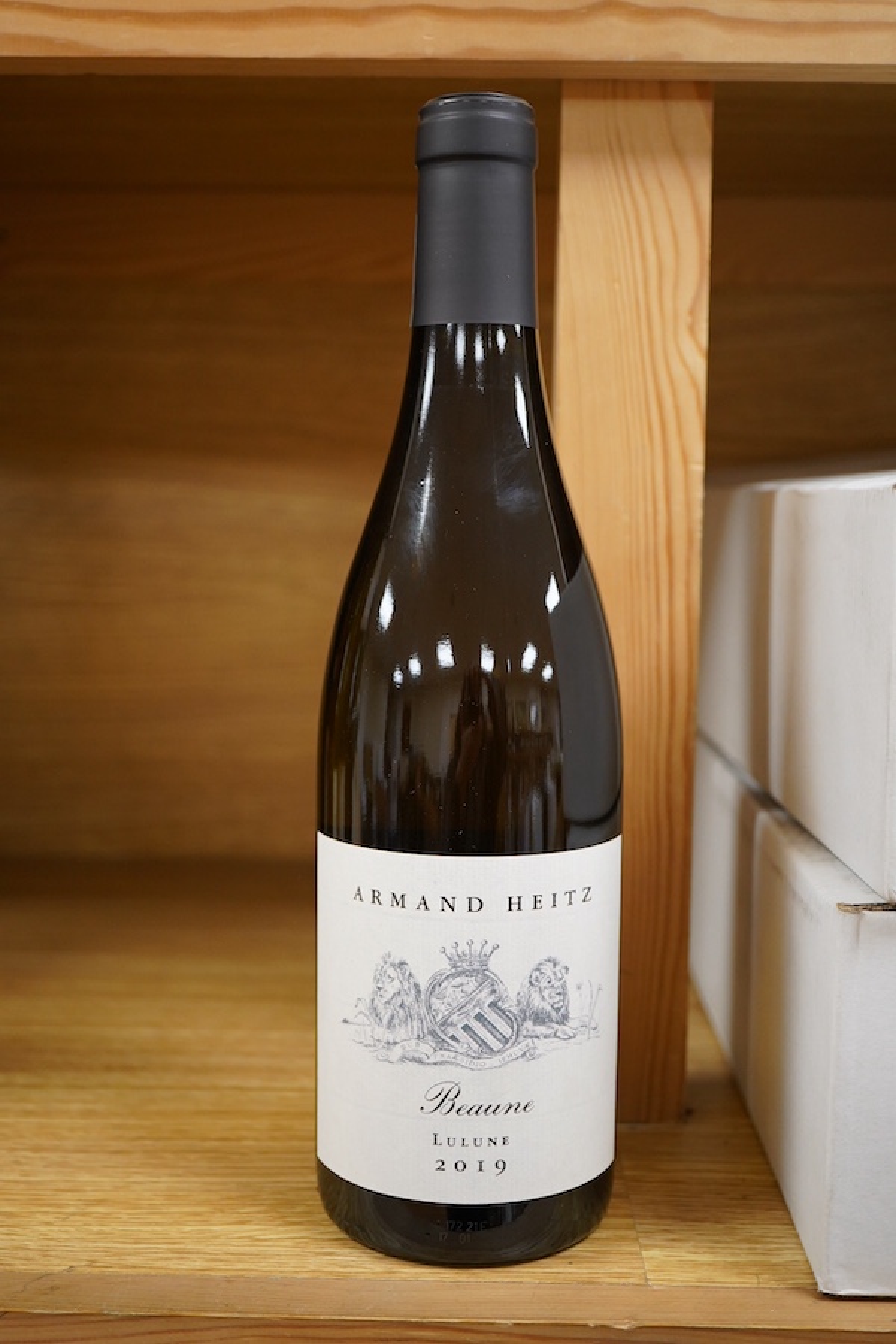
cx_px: 448
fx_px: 1680
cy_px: 672
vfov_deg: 43.6
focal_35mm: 45
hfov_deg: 29.9
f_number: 5.6
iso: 1250
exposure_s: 1/125
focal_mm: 30
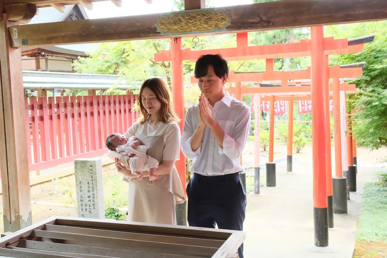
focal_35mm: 39
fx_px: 419
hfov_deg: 49.6
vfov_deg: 34.2
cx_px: 194
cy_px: 129
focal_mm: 26.2
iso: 1600
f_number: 7.1
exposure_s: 1/100
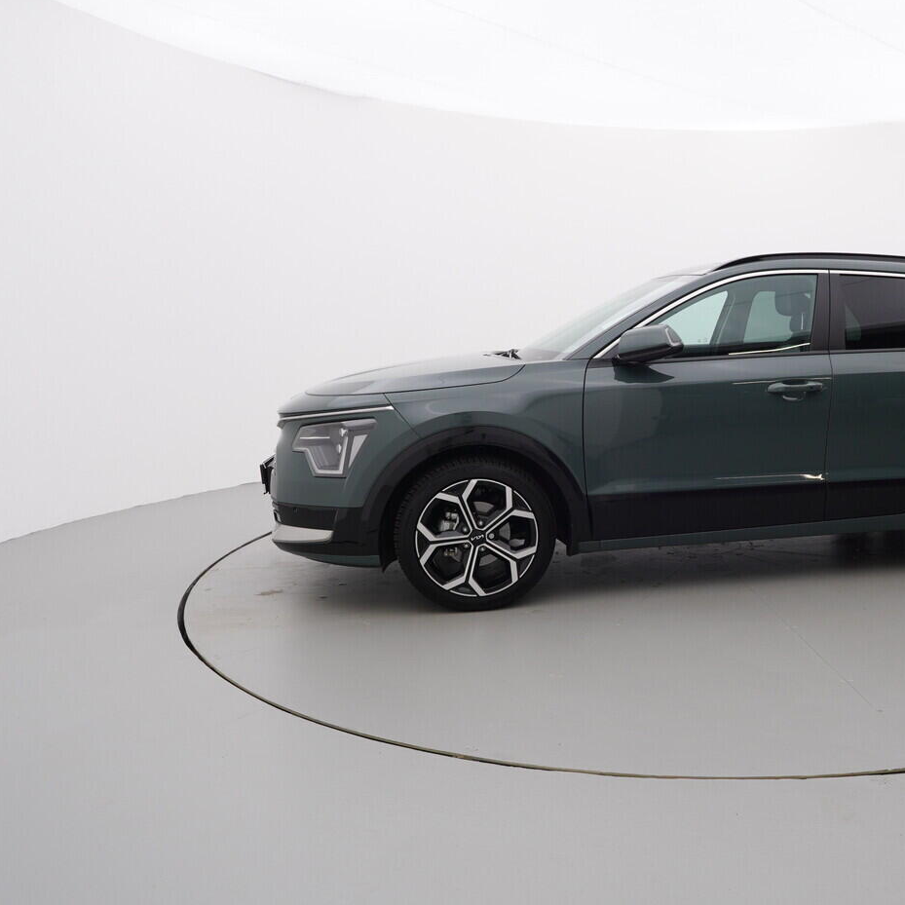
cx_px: 682
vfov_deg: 54.6
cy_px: 447
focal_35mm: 30
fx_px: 877
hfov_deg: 52.1
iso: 200
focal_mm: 15
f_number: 5.6
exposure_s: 1/80
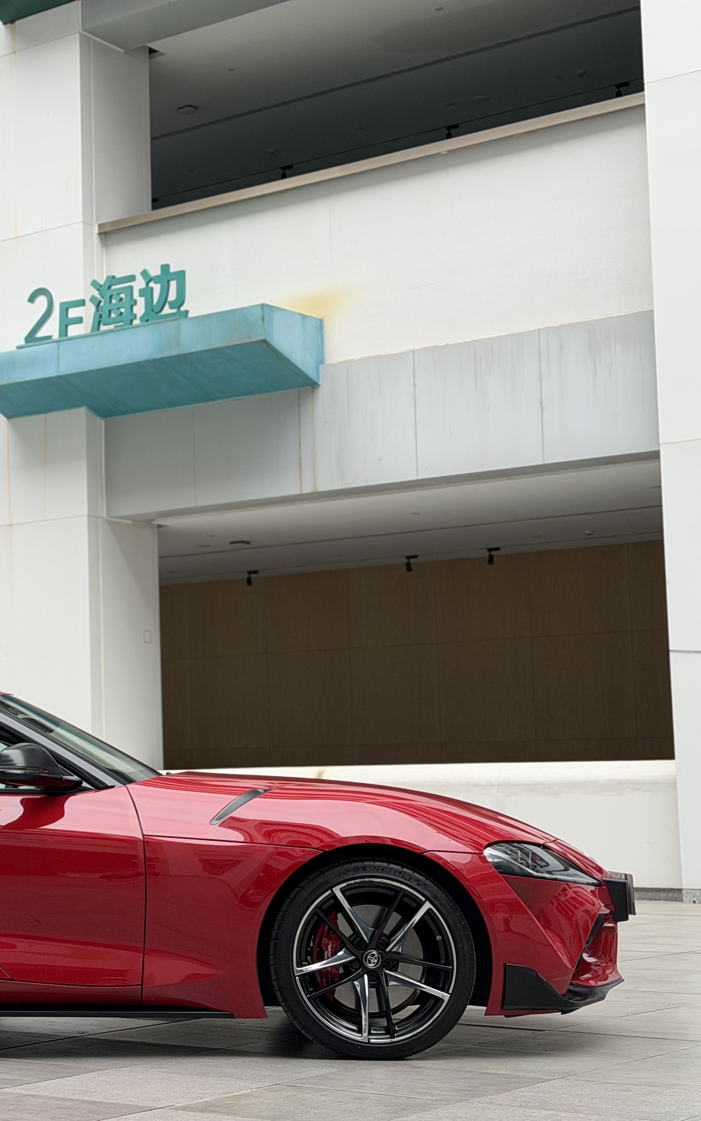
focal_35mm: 68
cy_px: 561
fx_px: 2078
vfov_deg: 30.2
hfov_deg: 18.6
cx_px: -9
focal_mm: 6.76
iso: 64
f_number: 1.78
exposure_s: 1/726
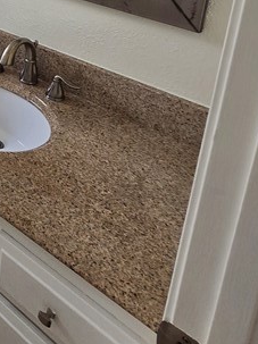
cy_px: -36
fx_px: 438
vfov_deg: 36.3
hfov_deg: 23.3
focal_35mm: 44
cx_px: -167
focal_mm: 2.2
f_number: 2.2
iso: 100
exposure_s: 1/60
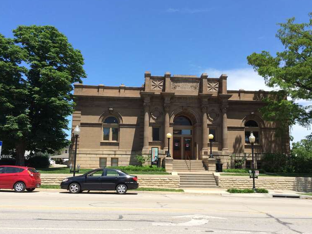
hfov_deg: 56.8
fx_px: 289
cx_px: 162
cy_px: 119
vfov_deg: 44.2
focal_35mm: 32
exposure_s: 1/1866
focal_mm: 4.12
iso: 32
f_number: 2.2
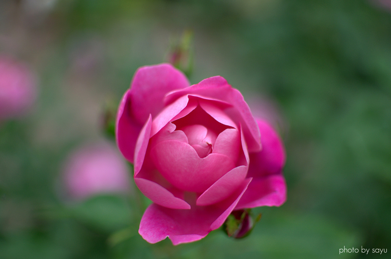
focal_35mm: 52
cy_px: 130
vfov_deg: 25.6
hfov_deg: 37.9
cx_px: 196
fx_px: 569
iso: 100
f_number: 1.8
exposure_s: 1/3000
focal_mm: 35
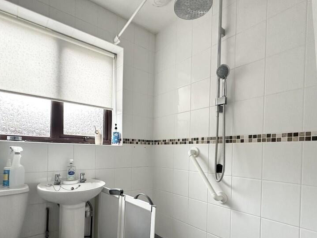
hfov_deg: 81.5
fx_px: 183
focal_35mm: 20
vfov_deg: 64.6
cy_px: 155
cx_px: 145
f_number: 2.2
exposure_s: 1/99
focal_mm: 2.22
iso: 320
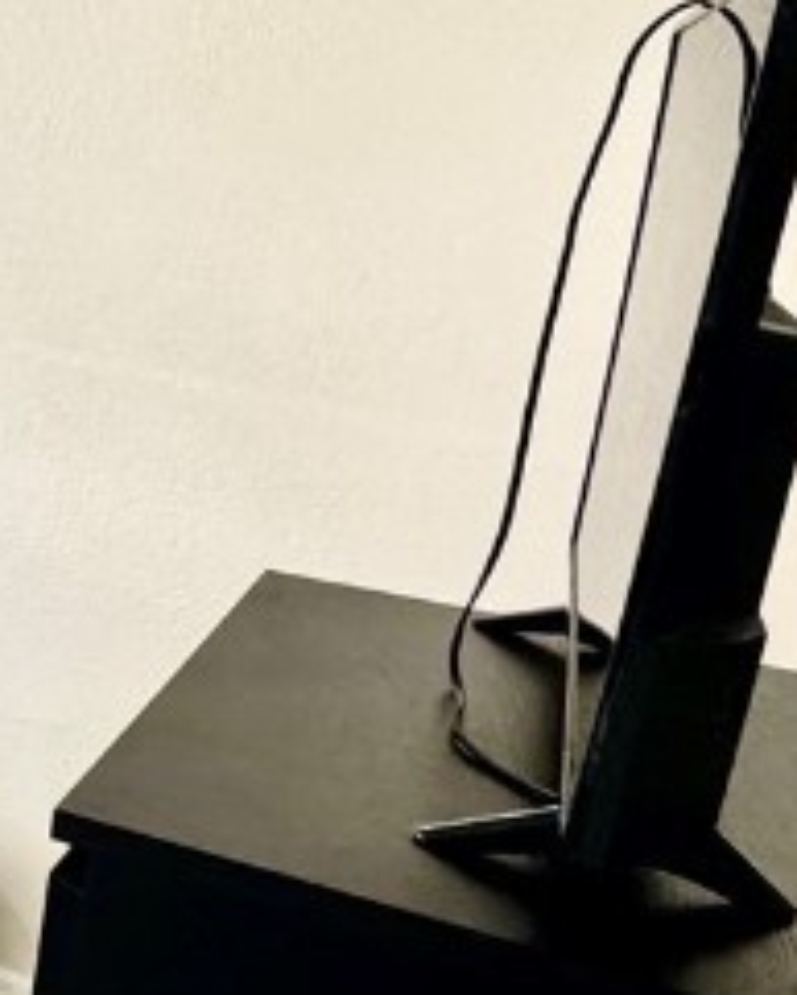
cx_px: -714
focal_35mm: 58
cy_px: 388
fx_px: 1709
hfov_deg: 18.8
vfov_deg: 32.4
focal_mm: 2.22
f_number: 2.2
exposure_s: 1/60
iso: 500
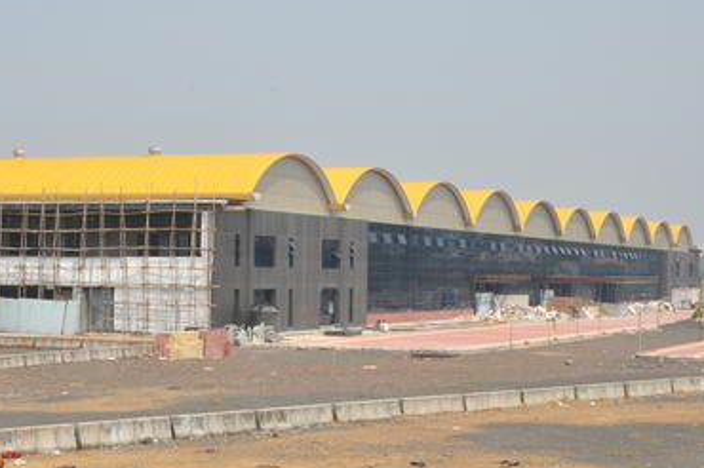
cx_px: 274
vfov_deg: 17.7
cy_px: 270
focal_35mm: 77
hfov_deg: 26.3
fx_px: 1504
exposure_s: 1/100
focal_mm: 38
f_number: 22
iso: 320
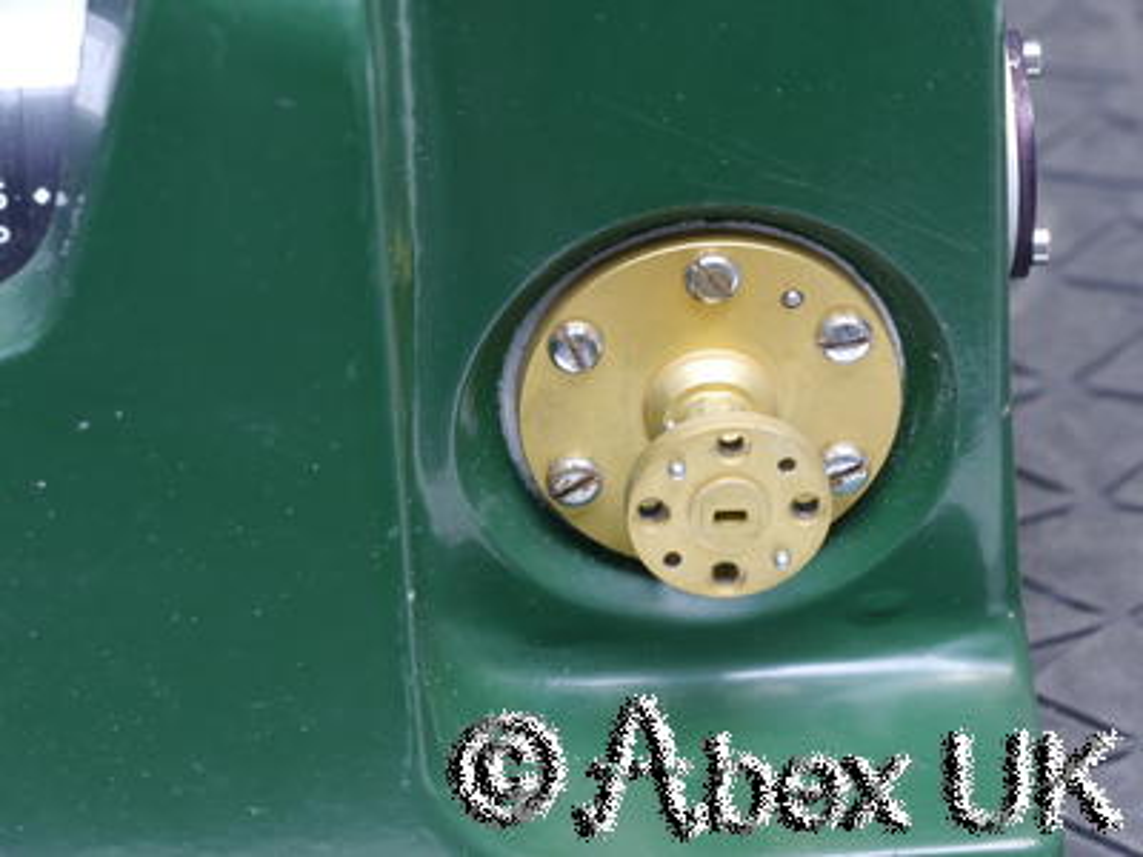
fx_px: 9245
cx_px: 572
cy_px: 428
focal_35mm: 280
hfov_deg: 7.1
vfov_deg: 5.3
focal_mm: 140
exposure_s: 1/3.2
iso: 400
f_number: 11
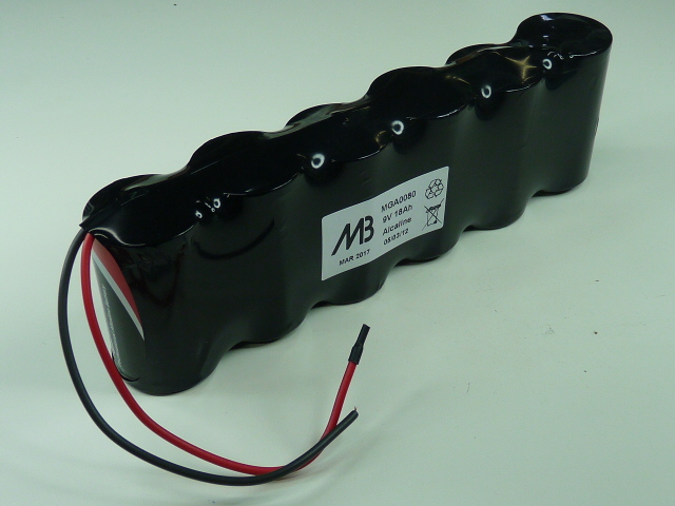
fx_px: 936
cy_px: 253
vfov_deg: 30.3
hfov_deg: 39.7
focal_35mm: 48
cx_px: 338
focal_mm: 4.8
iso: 100
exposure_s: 1/100
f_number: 2.8
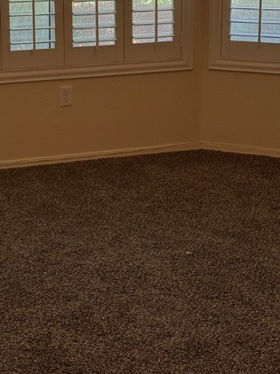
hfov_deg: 17.7
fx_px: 895
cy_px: 70
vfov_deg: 23.2
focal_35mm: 83
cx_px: 98
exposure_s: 1/60
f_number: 1.78
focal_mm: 6.76
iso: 125
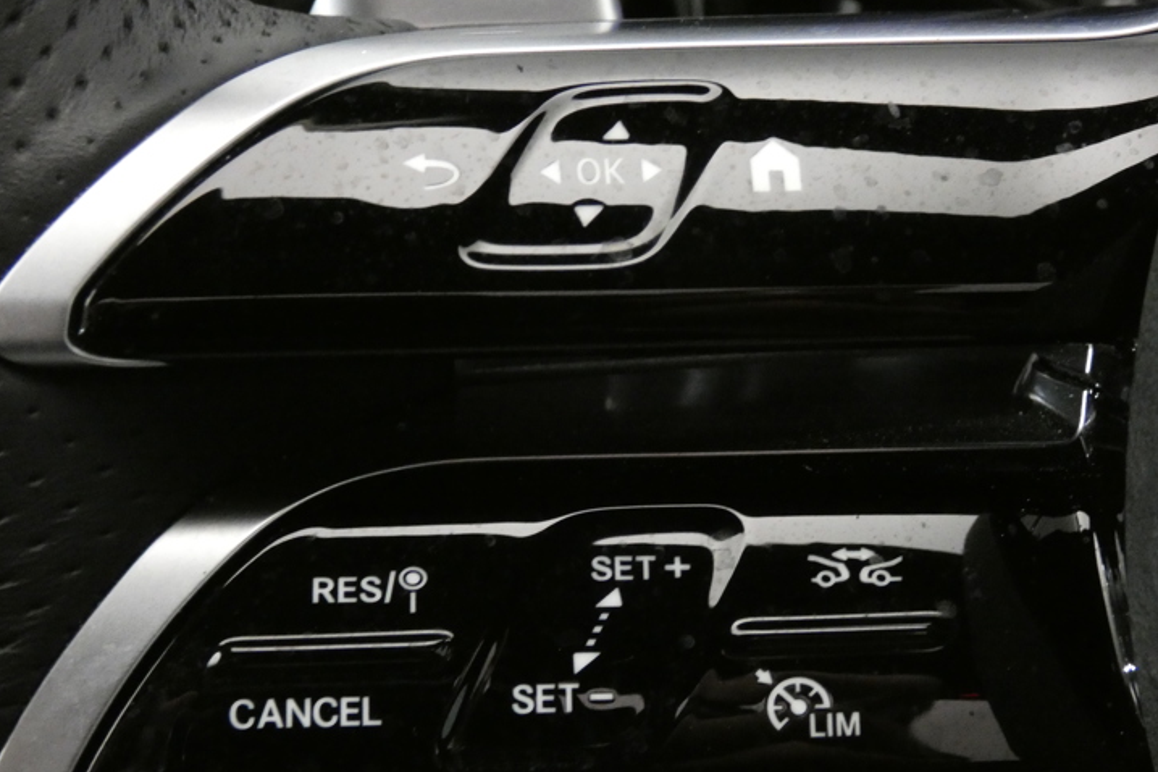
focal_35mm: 58
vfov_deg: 23.4
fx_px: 1866
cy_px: 434
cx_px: 619
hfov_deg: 34.5
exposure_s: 1/20
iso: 1600
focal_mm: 9
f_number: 3.9
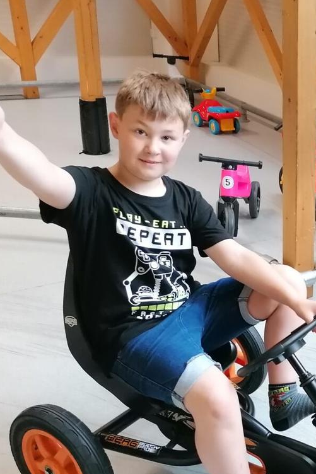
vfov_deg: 39.5
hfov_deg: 24.0
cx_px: 399
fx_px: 659
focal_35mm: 50
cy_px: 275
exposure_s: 1/100
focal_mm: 4.75
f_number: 1.8
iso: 320
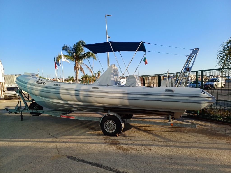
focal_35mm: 25
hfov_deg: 69.4
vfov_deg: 54.9
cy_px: 86
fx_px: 167
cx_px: 116
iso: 50
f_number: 1.8
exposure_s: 1/741
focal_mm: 4.65
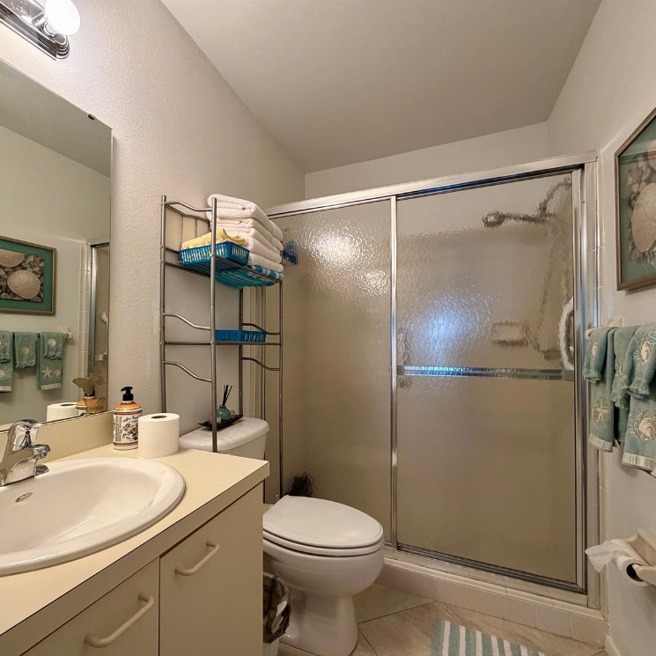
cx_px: 280
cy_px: 337
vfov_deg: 83.9
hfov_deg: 83.4
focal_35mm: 17
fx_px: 364
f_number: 2.2
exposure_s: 1/120
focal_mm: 2.22
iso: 320
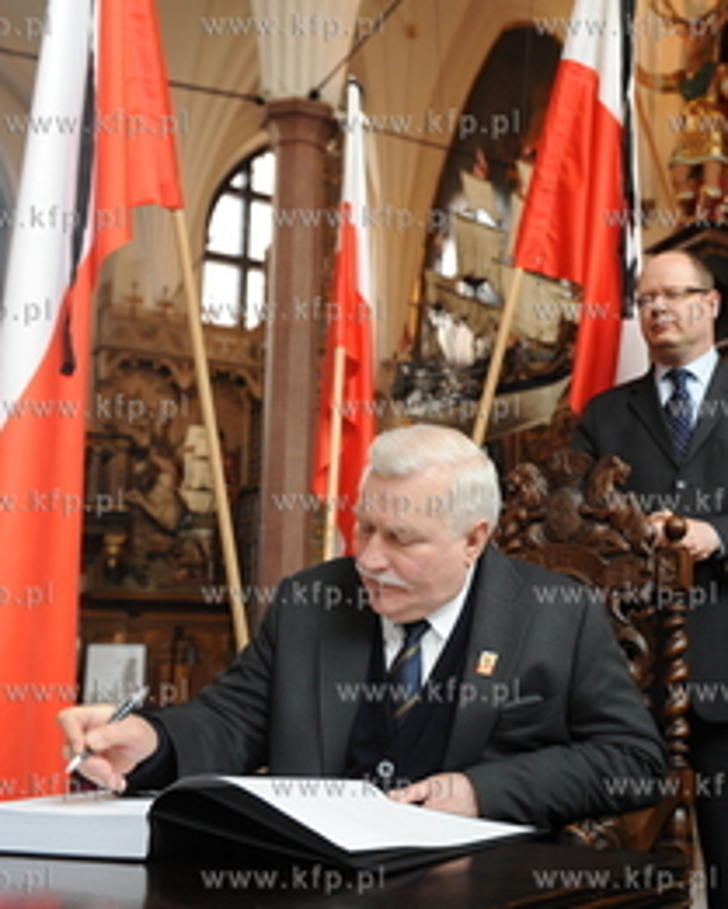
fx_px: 1238
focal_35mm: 46
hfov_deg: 32.1
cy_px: 453
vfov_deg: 40.3
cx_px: 550
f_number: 4
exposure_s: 1/160
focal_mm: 32
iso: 1600
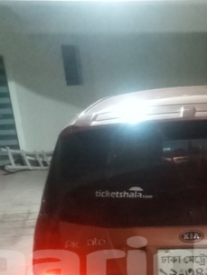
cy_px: 264
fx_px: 438
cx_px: 172
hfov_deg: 26.0
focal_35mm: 55
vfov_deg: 32.6
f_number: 2.2
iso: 6490
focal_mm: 3.46
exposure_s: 1/12.5
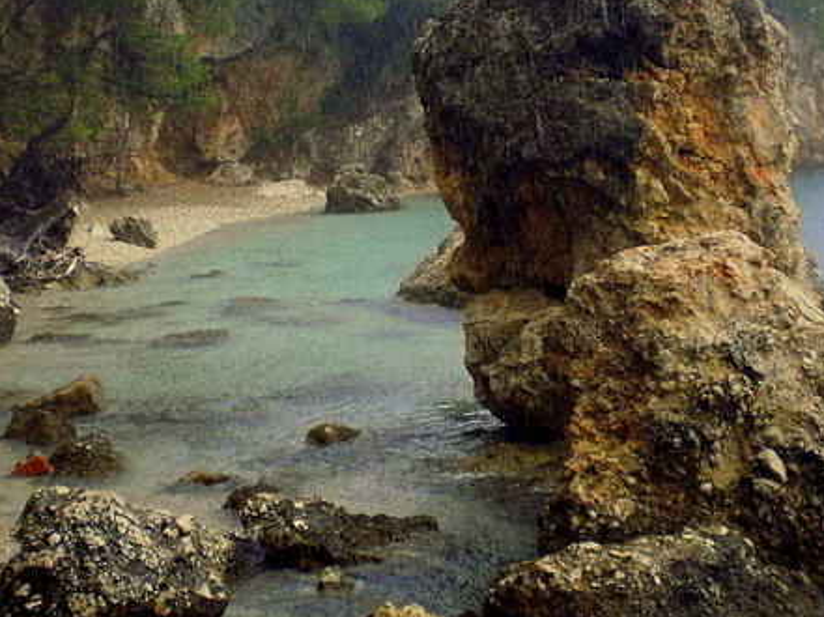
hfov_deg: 28.2
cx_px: 385
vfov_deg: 21.2
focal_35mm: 69
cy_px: 209
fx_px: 1641
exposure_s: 1/250
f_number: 3.1
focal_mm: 6.3
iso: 160
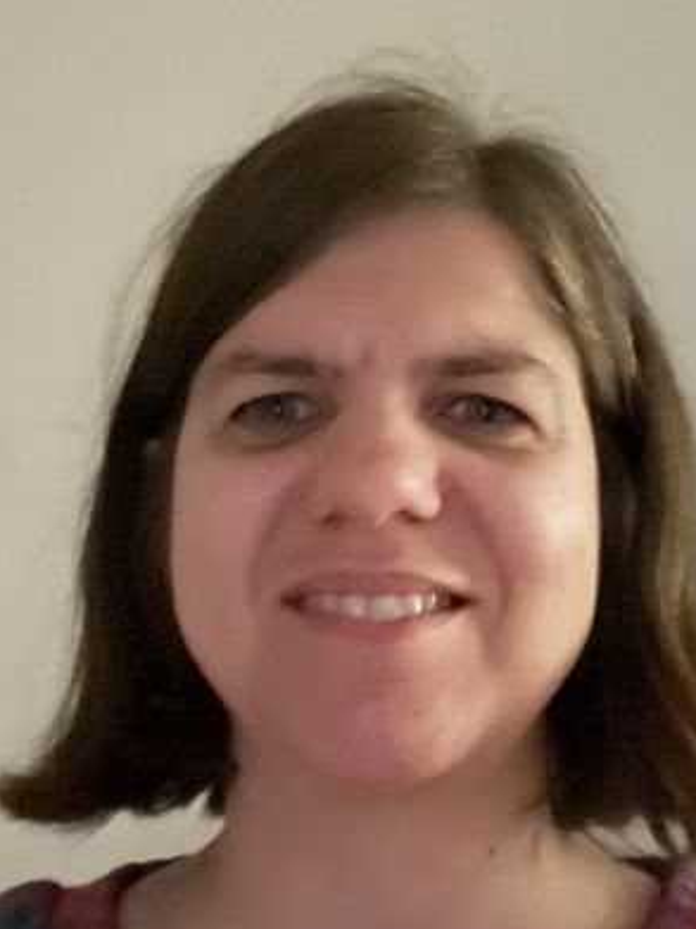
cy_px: 387
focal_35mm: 46
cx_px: 416
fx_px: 1234
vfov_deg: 41.1
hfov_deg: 31.4
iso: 3200
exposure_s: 1/14
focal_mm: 2.71
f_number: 2.2
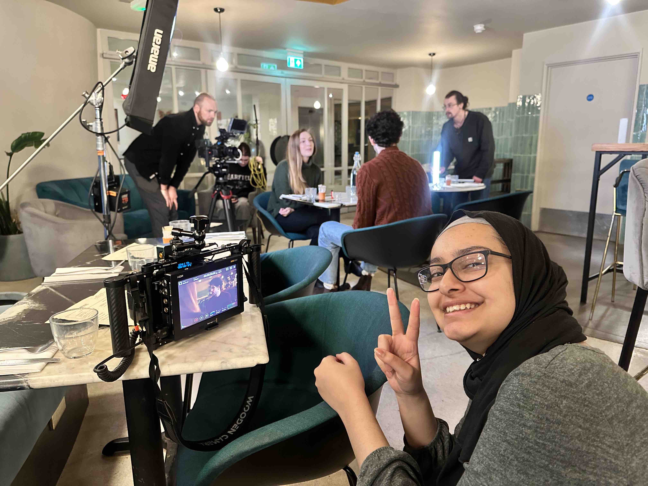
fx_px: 449
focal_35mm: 24
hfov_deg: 71.6
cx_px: 324
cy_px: 243
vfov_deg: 56.8
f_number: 1.78
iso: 500
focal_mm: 6.86
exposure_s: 1/50
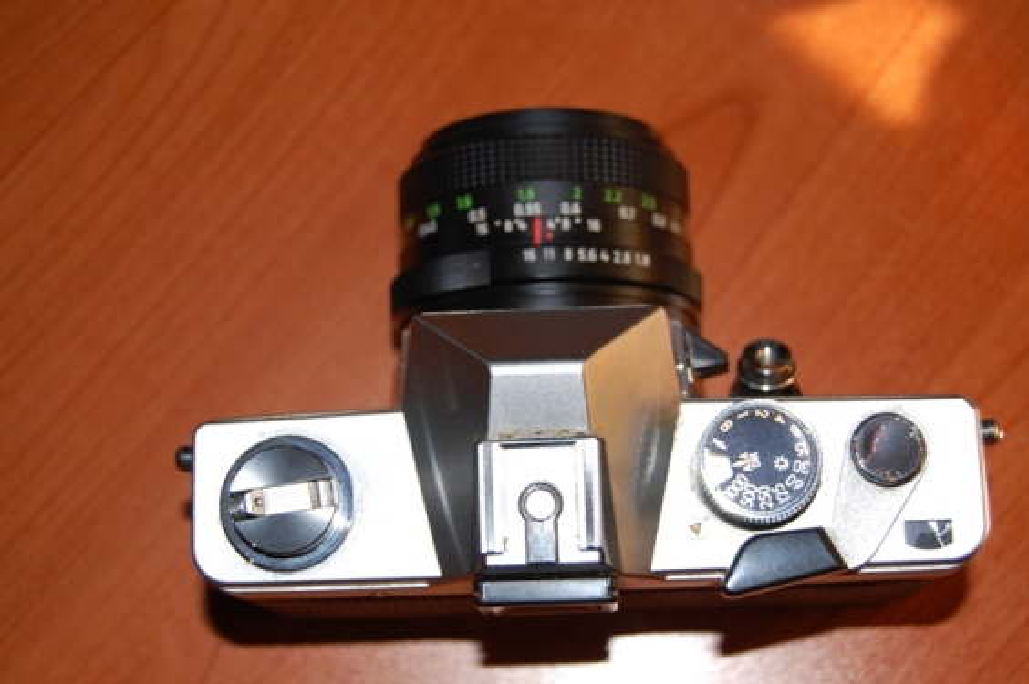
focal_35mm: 69
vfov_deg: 19.7
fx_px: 1970
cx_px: 514
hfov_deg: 29.3
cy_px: 342
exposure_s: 1/60
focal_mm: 46
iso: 400
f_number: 5.3
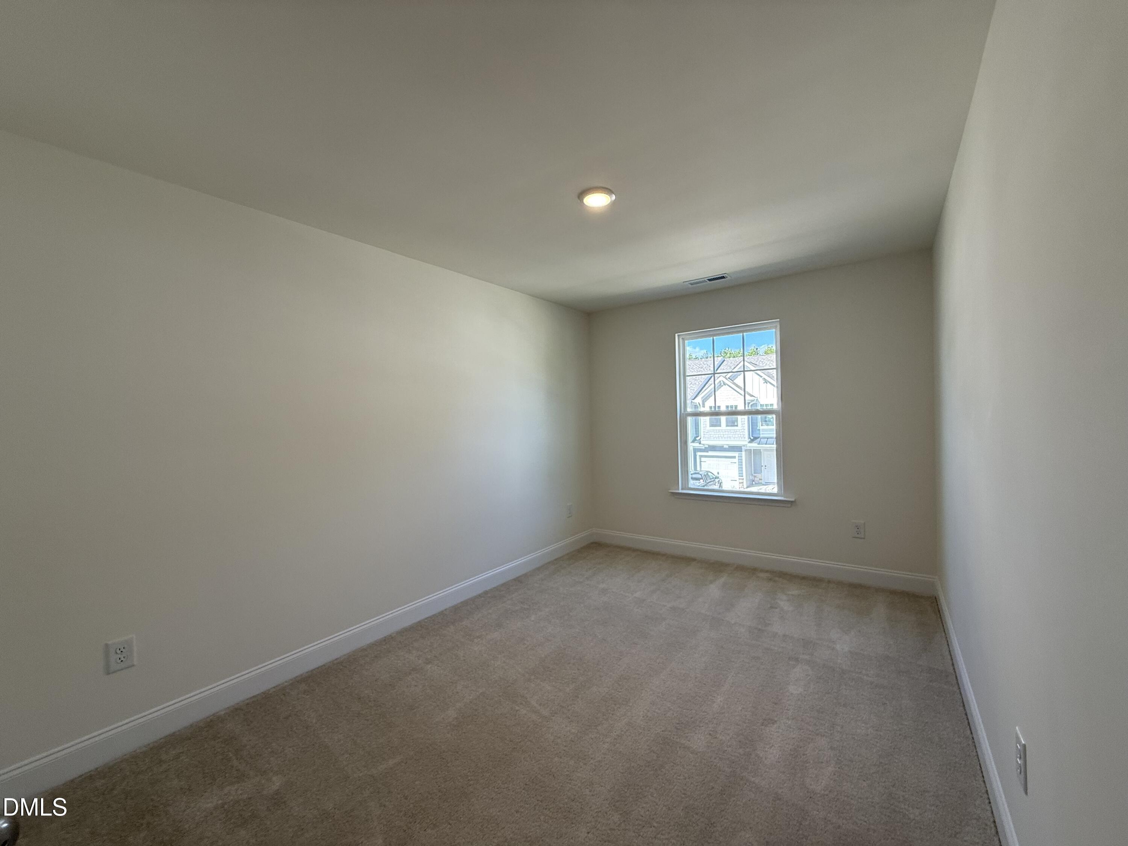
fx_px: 456
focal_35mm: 14
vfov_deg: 85.7
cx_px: 564
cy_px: 423
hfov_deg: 102.1
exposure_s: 1/120
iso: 80
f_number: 2.2
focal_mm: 2.22
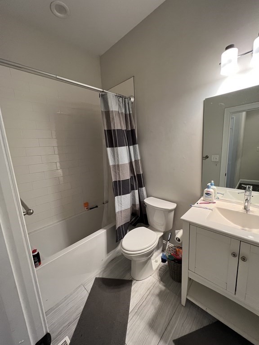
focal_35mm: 13
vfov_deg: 106.2
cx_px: 130
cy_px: 172
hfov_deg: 89.9
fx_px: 130
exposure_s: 1/60
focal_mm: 1.57
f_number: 1.8
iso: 250
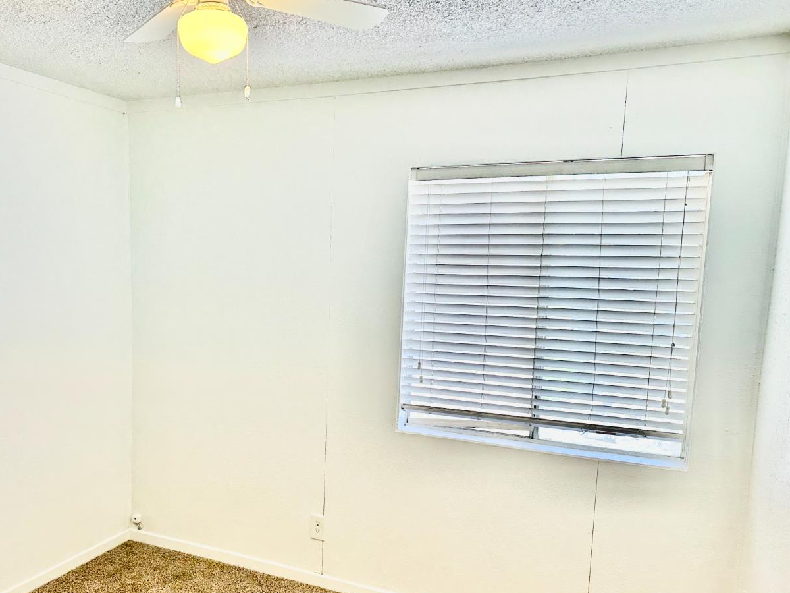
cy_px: 340
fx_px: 685
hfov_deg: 59.4
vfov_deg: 46.7
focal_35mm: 30
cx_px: 312
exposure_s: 1/161
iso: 100
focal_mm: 6.86
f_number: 1.78
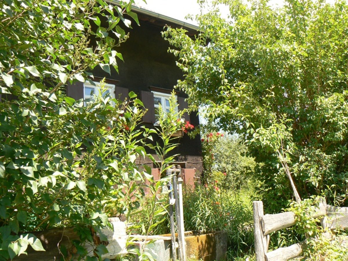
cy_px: 130
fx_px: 362
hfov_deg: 51.4
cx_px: 174
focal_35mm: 36
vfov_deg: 39.7
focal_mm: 6
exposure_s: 1/100
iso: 80
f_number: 5
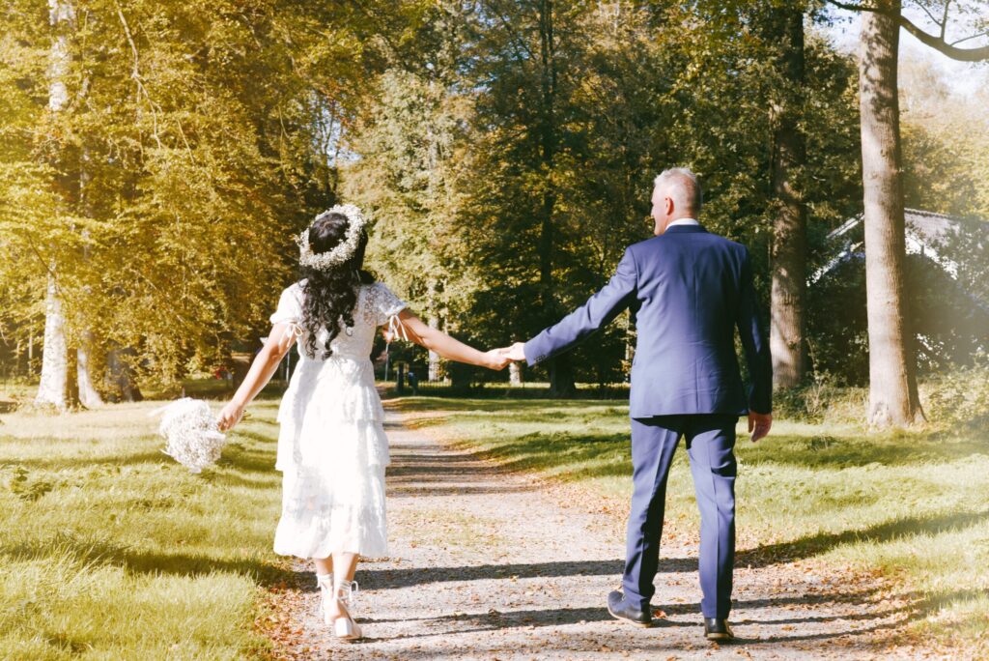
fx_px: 2336
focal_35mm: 85
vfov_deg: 16.1
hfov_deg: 23.9
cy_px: 330
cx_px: 494
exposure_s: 1/400
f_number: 10
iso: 500
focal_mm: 85
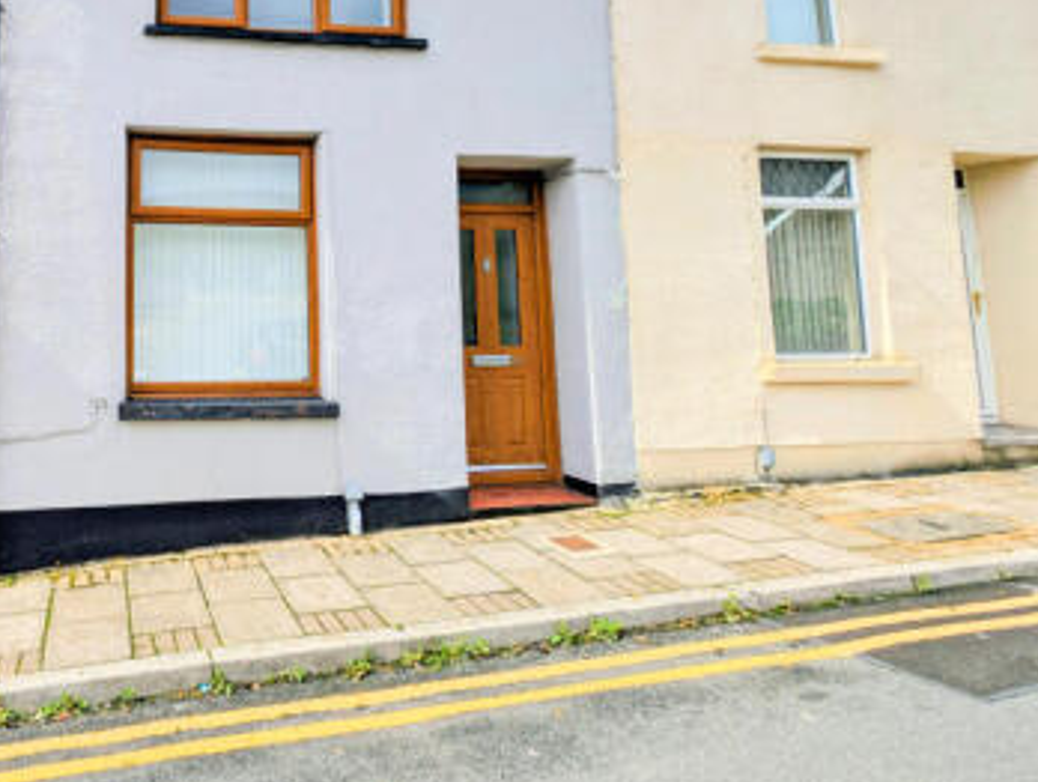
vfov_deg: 64.4
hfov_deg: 72.0
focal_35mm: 20
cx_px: 185
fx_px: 601
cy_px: 261
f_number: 1.95
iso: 39
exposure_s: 1/3559
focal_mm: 2.23
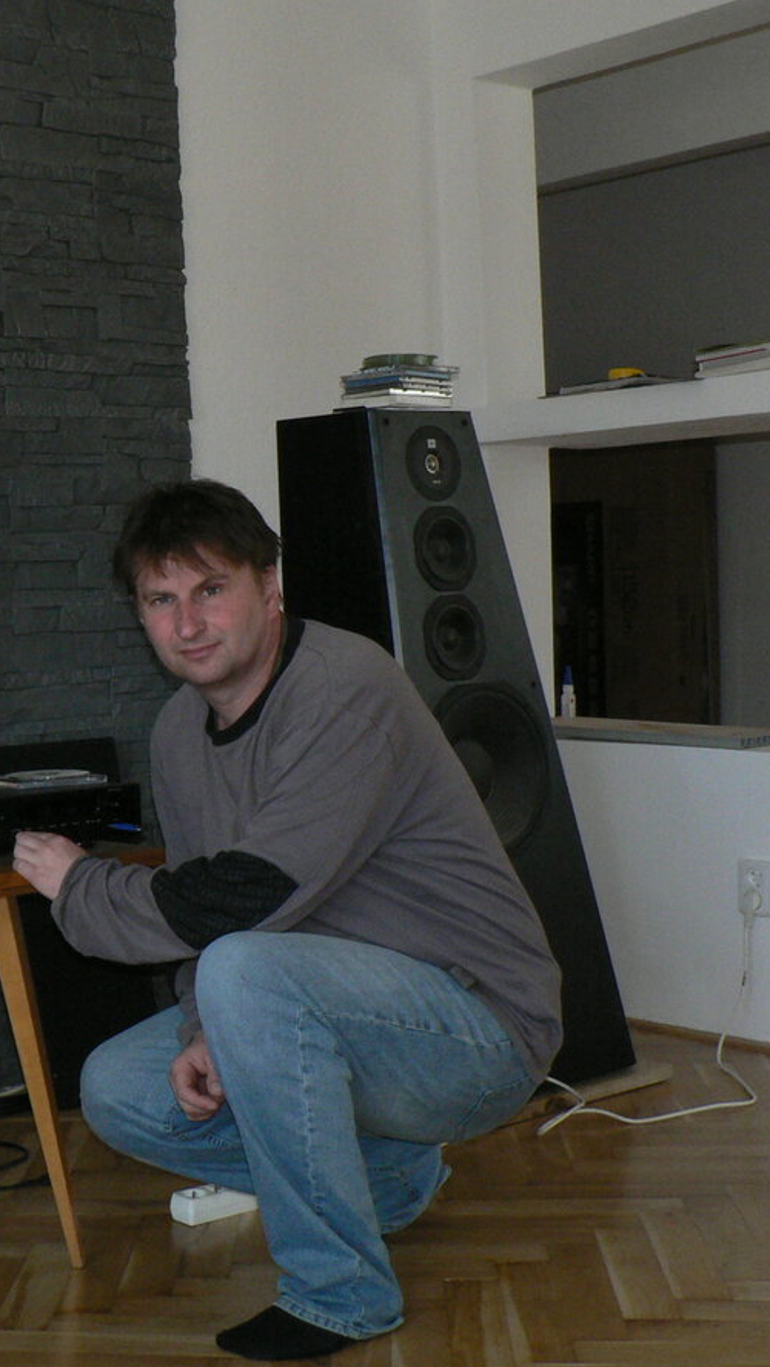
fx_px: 1922
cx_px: -8
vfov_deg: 39.2
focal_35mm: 53
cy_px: 688
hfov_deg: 21.8
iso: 200
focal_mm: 6
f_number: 6.3
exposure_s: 1/60
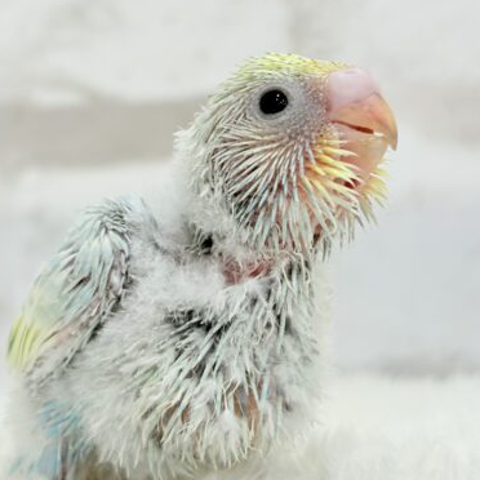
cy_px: 212
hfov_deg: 21.9
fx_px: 1239
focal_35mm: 79
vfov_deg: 21.9
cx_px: 173
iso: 40
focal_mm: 5.96
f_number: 1.6
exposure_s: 1/50
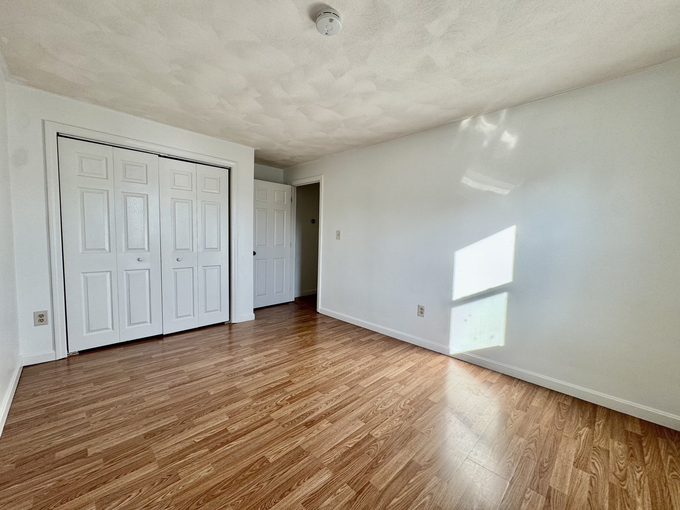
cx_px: 340
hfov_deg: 102.1
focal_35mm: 14
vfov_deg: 85.7
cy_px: 255
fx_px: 275
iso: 50
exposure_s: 1/99
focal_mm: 2.22
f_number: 2.2
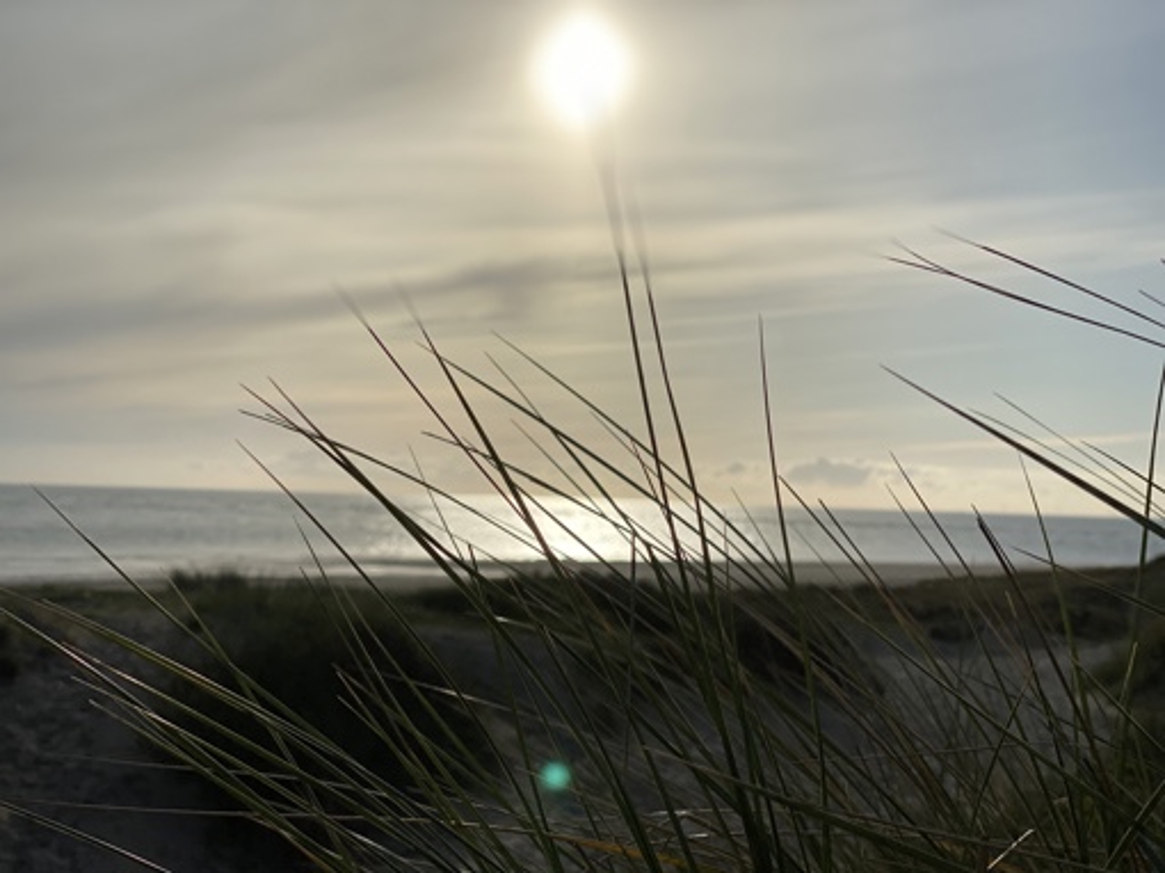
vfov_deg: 28.0
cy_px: 436
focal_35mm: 52
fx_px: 1749
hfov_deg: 36.8
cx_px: 582
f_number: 2
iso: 32
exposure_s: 1/15873
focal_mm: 6
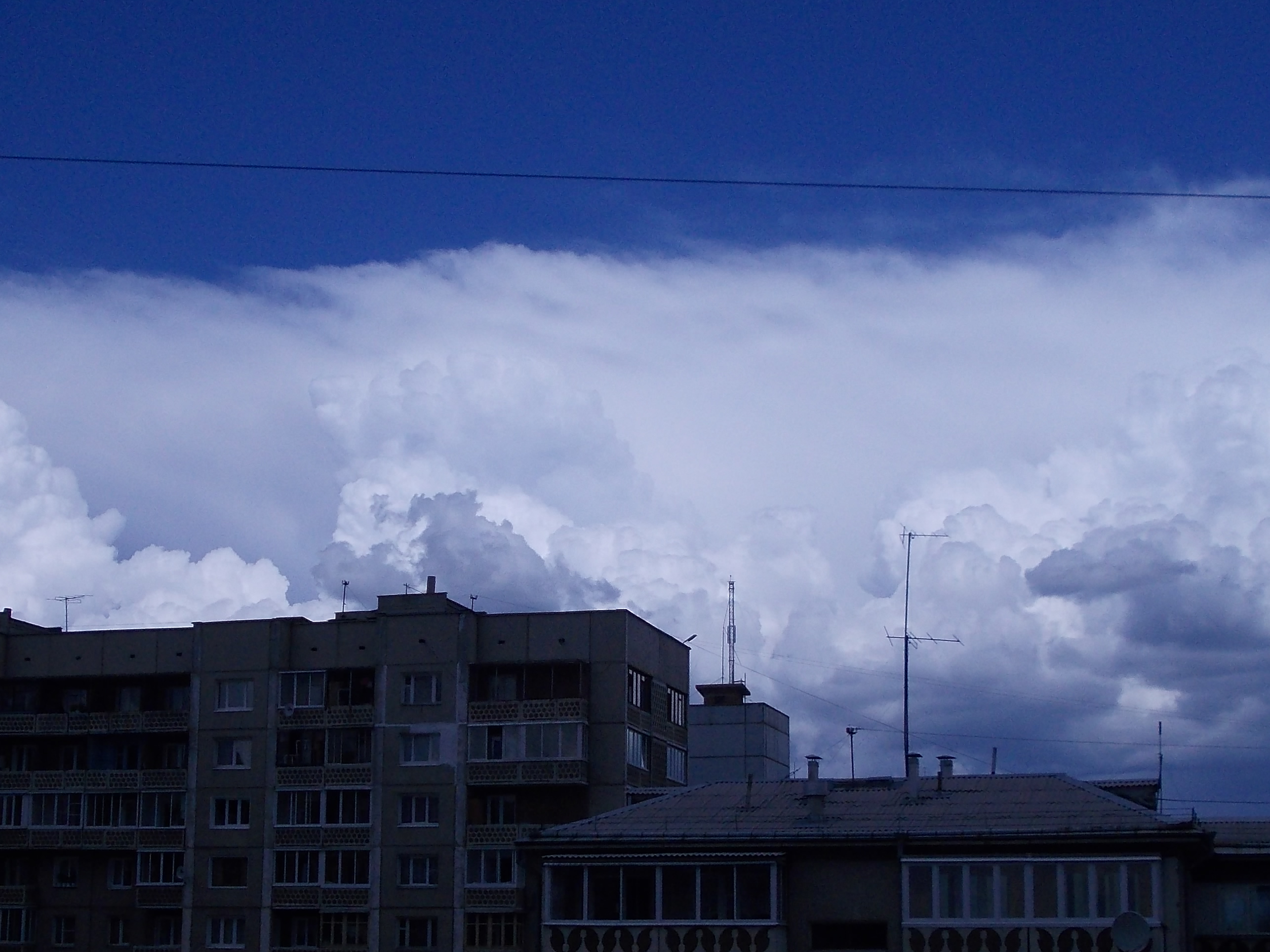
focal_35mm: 61
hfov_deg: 31.7
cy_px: 618
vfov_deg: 23.9
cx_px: 561
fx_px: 2238
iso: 80
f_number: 6.5
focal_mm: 6.1
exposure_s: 1/1000
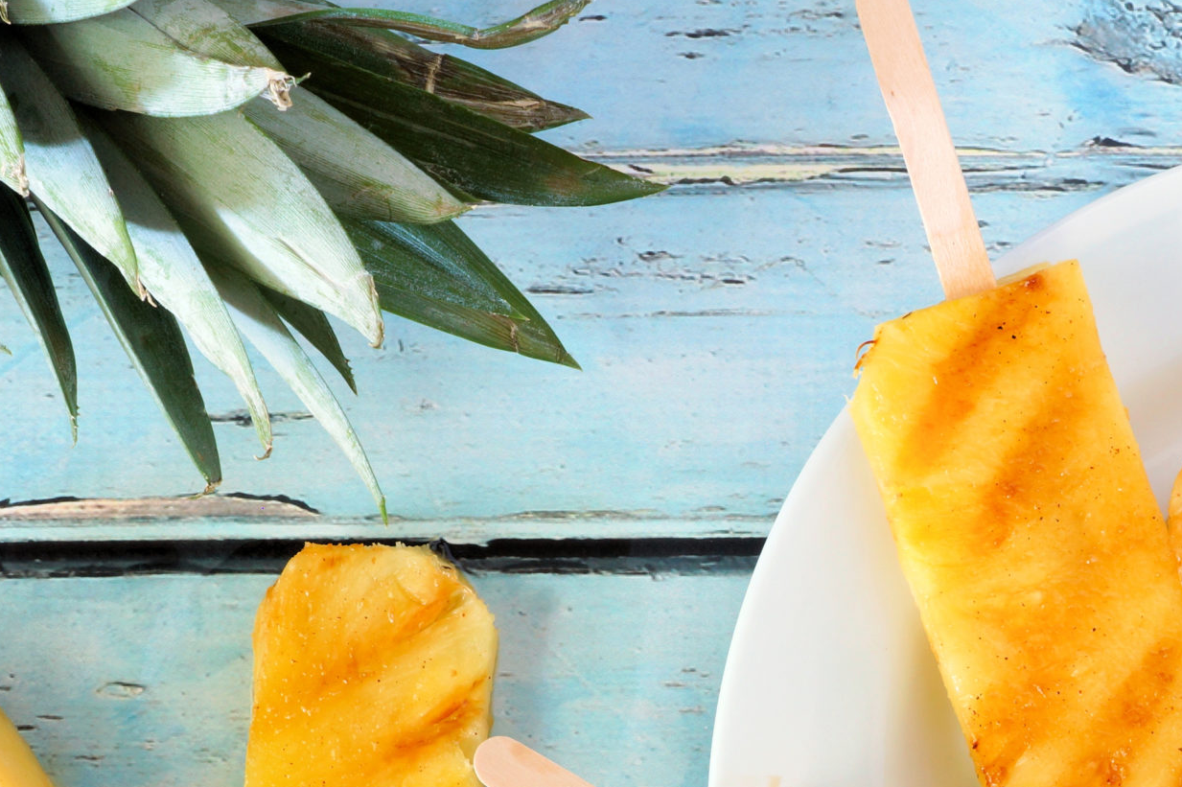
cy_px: 806
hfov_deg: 18.6
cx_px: 909
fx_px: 3578
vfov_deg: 12.4
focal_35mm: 109
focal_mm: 35
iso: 100
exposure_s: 6
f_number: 14
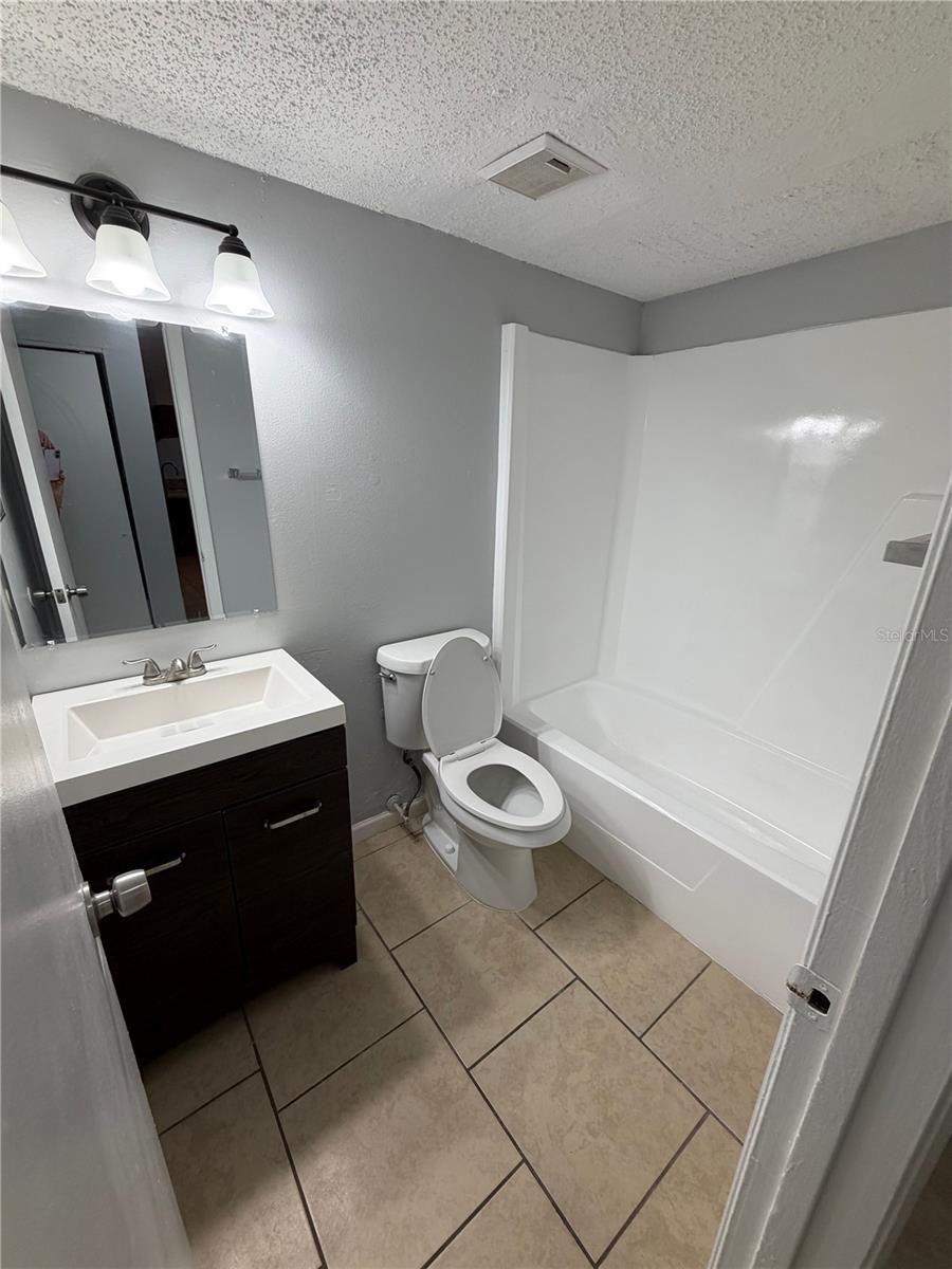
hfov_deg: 85.7
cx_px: 476
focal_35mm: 14
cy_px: 634
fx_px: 513
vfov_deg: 102.1
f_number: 2.2
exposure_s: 1/120
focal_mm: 2.22
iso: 100
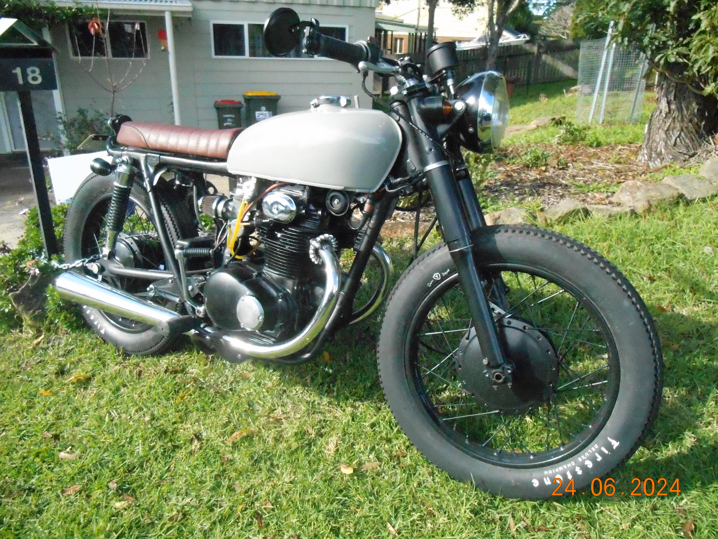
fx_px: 539
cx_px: 359
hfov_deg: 67.3
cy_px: 270
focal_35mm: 26
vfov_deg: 53.1
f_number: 11
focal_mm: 4.7
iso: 1600
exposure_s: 1/320
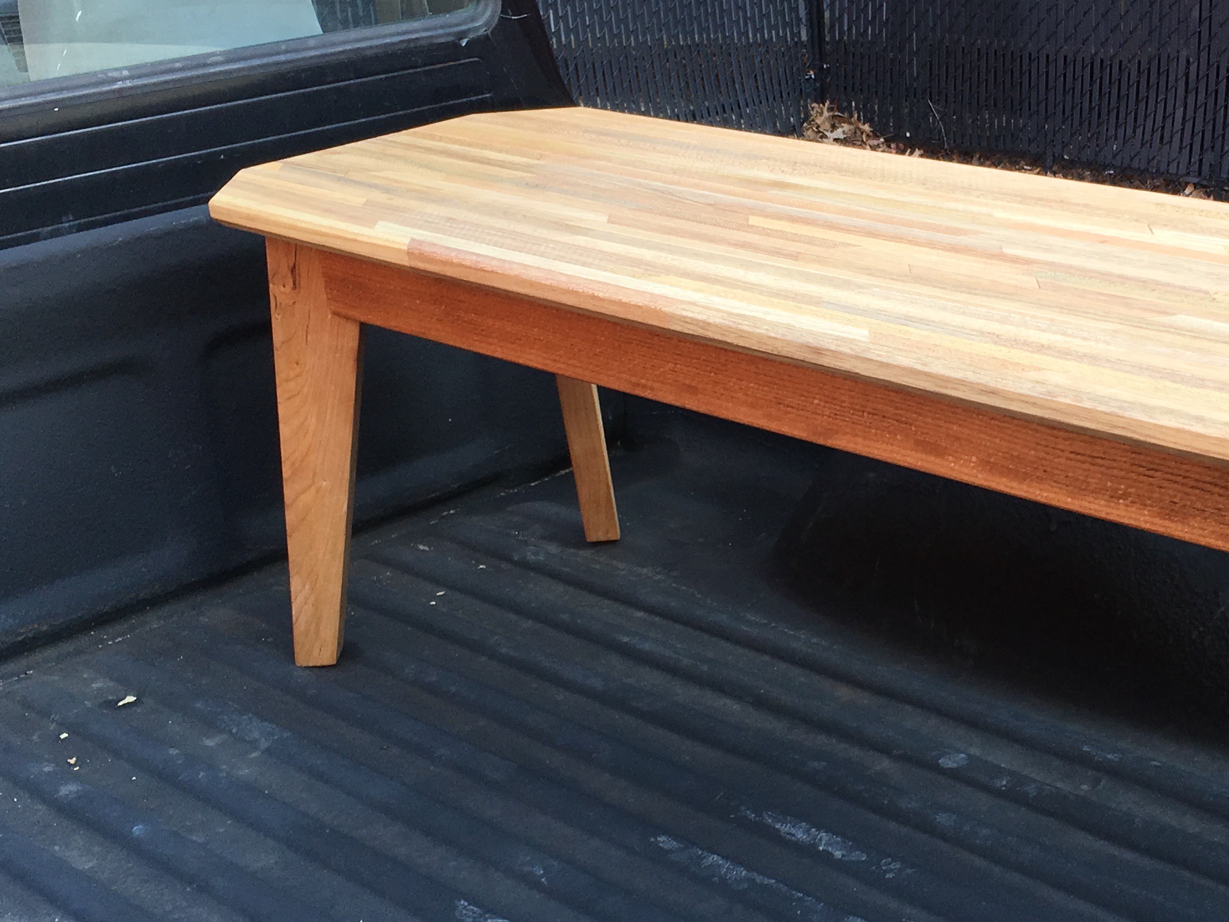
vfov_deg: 24.8
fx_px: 2094
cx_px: 949
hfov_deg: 32.0
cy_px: 537
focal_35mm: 59
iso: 25
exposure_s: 1/120
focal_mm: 4.15
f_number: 2.2
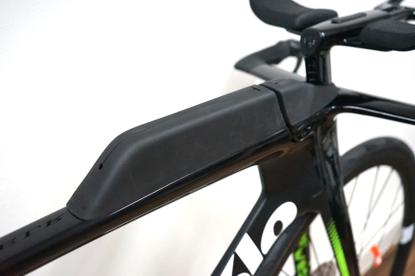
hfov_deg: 48.5
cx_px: 208
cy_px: 138
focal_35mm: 40
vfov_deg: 33.3
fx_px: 461
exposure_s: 1/160
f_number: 4
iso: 3200
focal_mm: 40
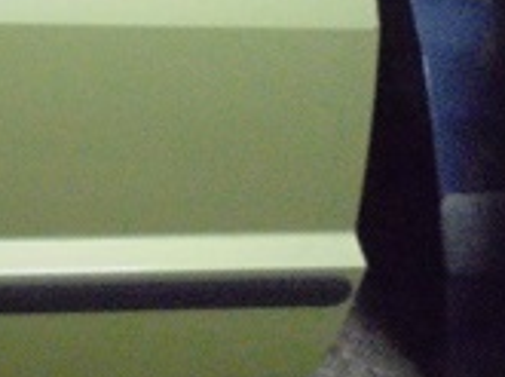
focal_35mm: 82
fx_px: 1194
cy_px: -93
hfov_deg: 20.6
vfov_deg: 17.0
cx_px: -240
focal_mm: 4.6
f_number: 3.5
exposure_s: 1/25
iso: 800
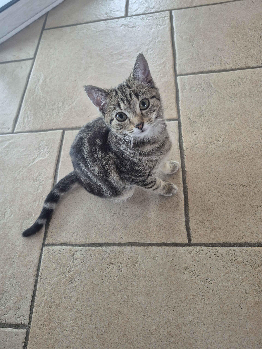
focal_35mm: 23
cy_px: 174
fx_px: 232
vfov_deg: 73.9
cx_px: 131
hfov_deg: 58.9
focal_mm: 5.4
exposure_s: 1/100
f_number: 1.8
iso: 400
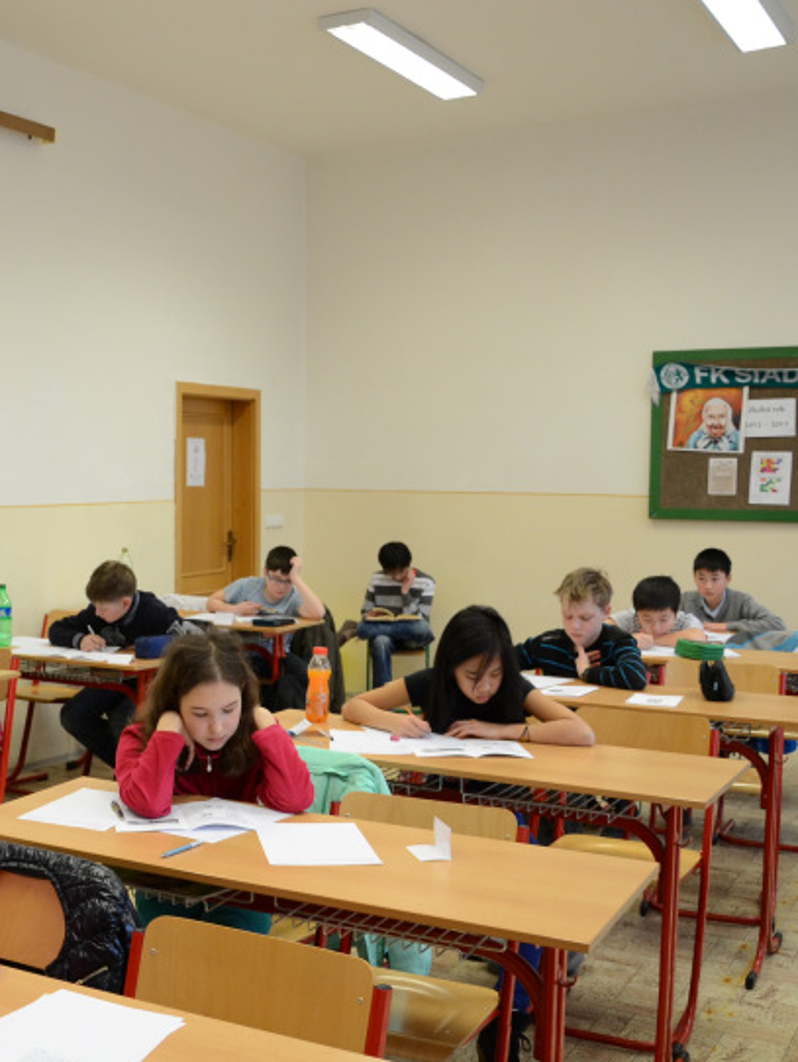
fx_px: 1321
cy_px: 560
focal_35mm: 43
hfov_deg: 31.3
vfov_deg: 43.8
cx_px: 18
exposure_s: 1/80
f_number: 5.6
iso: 800
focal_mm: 18
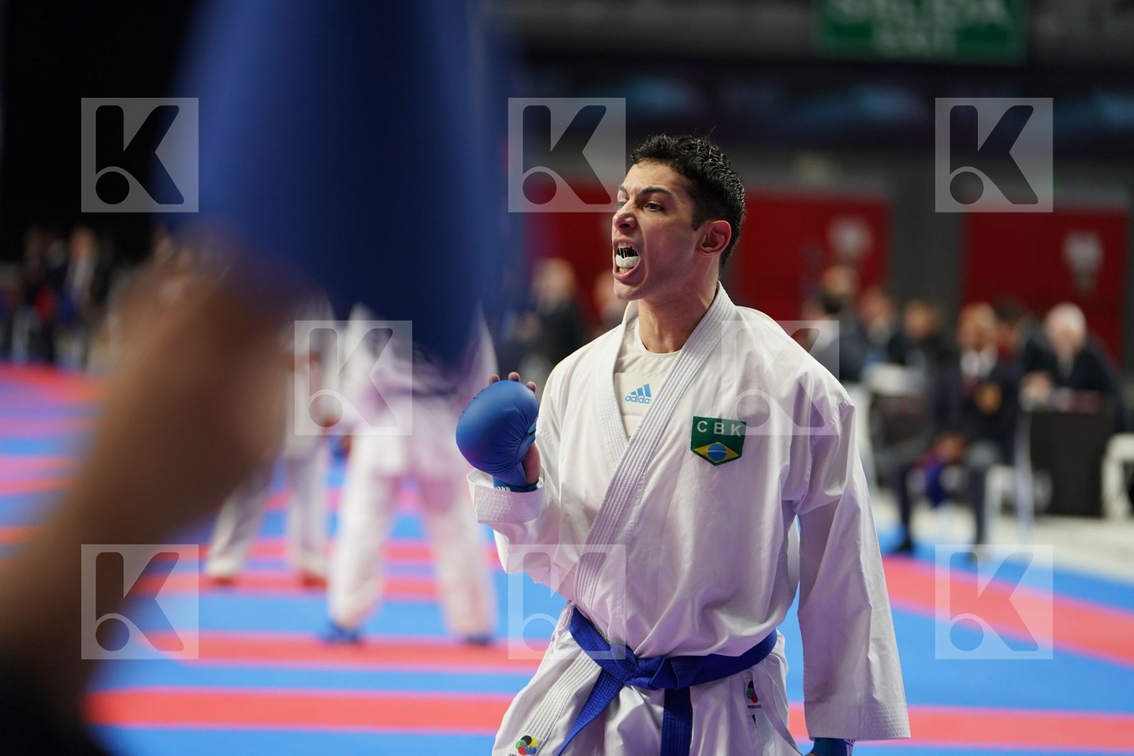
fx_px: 4504
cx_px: 567
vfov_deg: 9.6
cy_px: 378
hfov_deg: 14.3
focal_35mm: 143
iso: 1250
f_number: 2.8
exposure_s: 1/1000
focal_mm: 143
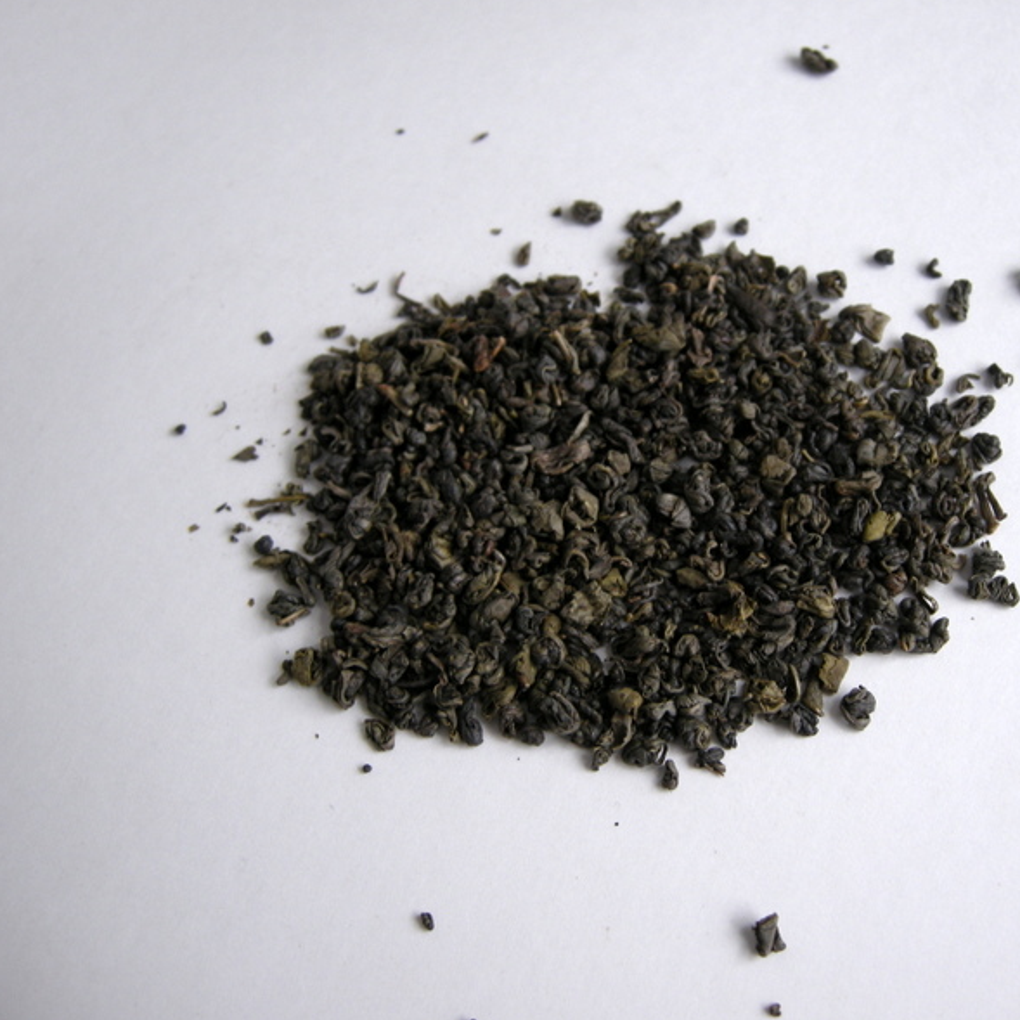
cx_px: 644
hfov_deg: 39.7
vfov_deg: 40.0
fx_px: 1400
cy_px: 507
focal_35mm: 42
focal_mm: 7.5
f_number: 3
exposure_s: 1/68.6
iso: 64
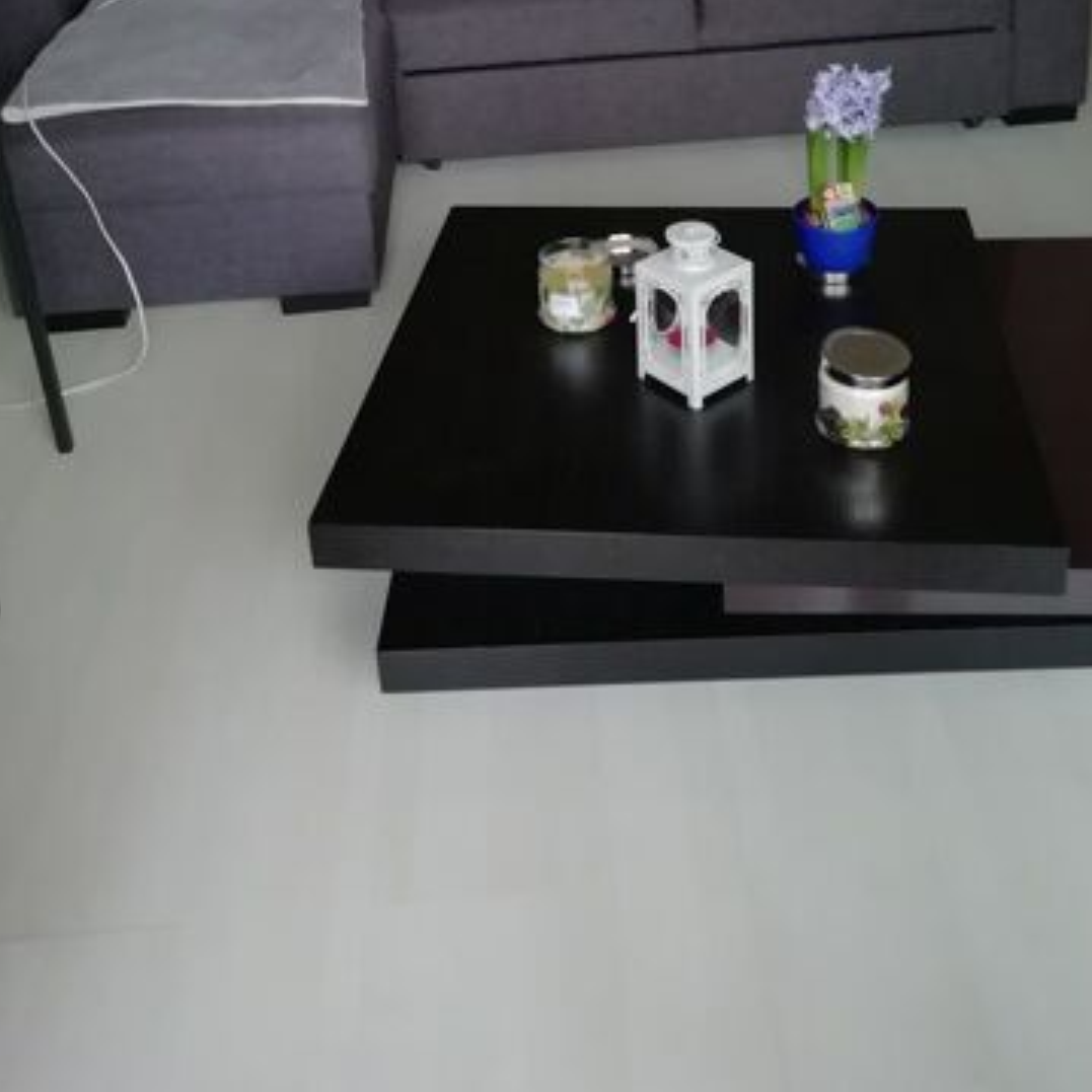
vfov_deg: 38.4
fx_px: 1463
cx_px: 584
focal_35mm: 41
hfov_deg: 40.9
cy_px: 131
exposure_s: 1/33.3
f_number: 2.2
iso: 160
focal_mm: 3.46
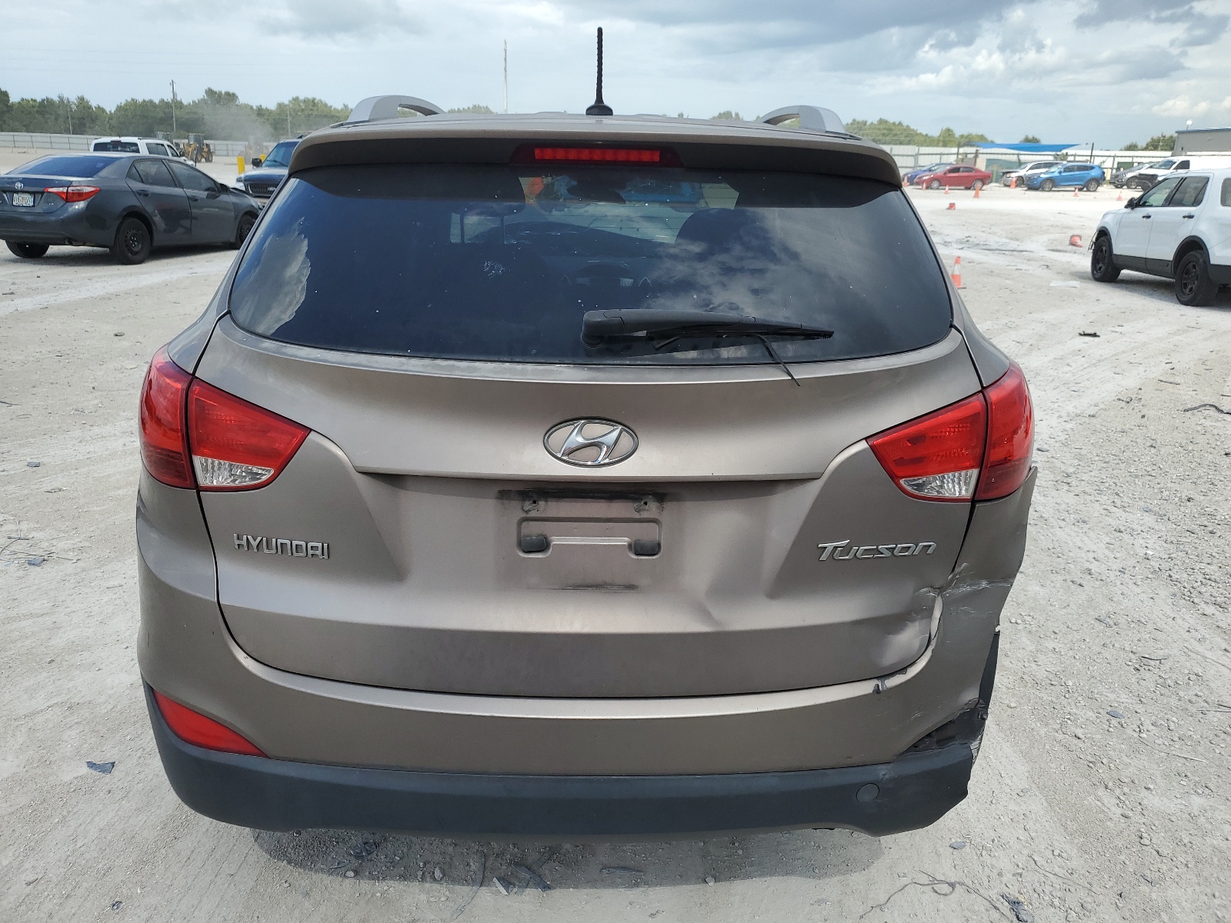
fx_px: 925
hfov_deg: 67.3
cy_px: 462
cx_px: 616
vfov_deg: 53.1
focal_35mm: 26
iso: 50
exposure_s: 1/2000
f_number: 1.5
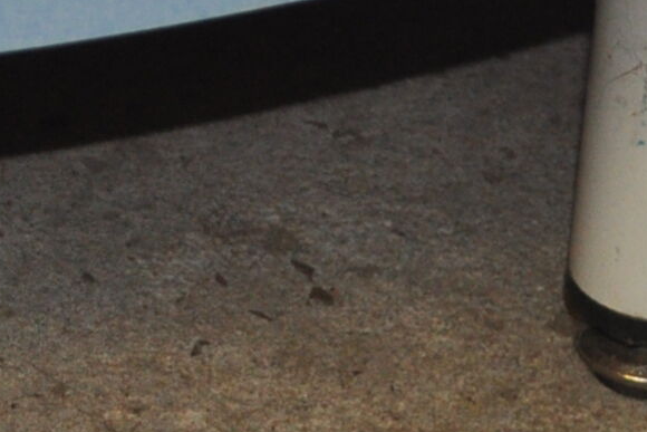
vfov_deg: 5.6
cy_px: -381
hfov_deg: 8.5
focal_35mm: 241
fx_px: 4328
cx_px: -62
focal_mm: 29
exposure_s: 1/60
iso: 640
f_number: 4.5
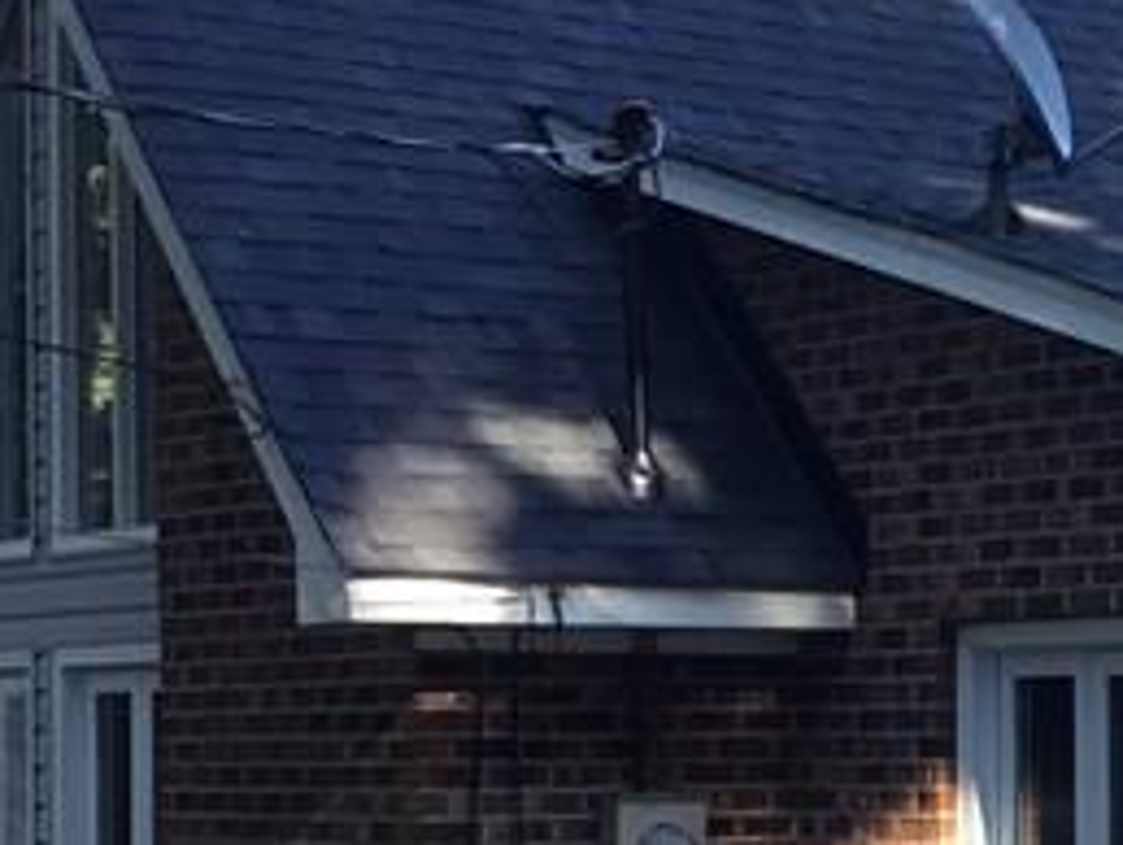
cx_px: 1423
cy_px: 723
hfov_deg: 15.3
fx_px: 3994
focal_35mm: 123
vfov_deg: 12.0
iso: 40
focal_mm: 3.3
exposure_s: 1/120
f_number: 2.4
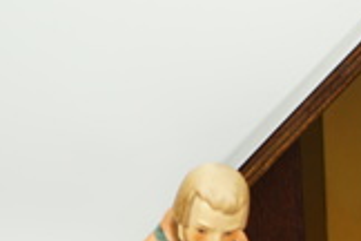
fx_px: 2056
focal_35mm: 205
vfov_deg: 6.7
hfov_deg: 9.5
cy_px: 270
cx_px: 682
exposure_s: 1/60
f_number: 4
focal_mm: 37
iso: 160
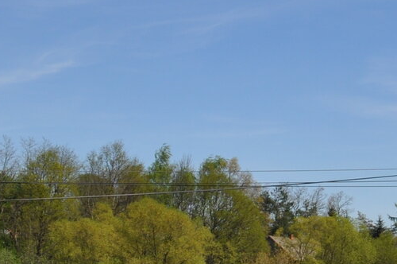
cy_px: 266
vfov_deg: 10.3
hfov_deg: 14.0
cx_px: 684
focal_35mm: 132
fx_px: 1454
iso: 200
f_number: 10
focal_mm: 22
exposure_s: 1/400
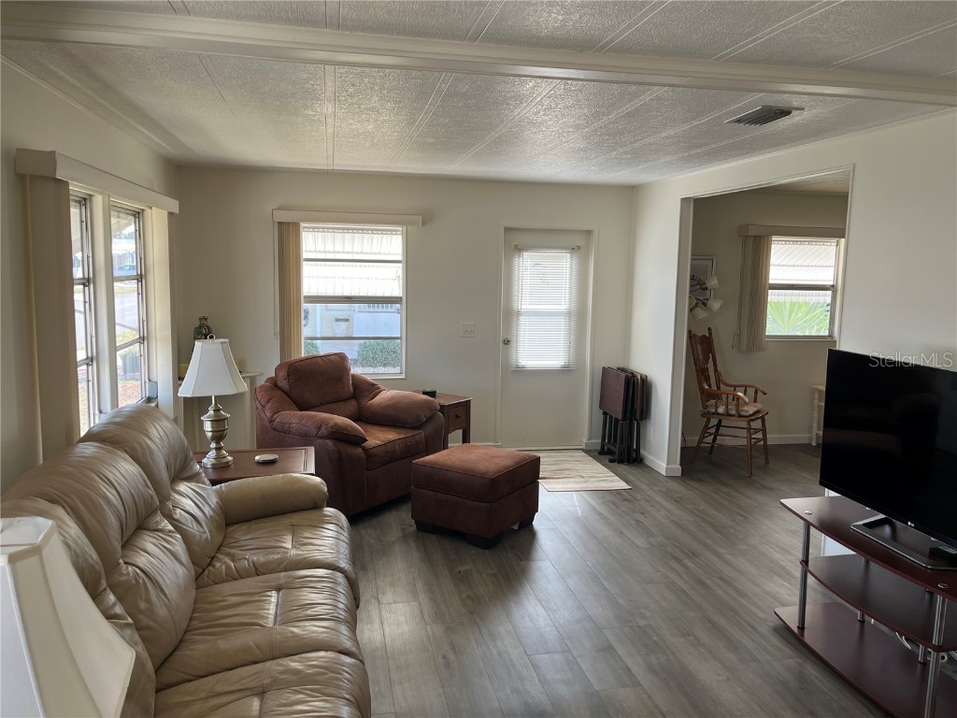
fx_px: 719
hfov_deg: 67.3
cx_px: 478
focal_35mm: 26
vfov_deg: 53.1
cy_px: 359
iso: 40
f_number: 1.6
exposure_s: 1/178
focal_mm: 5.1
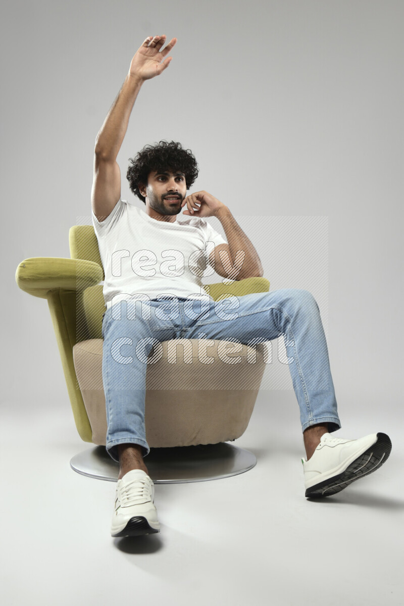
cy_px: 303
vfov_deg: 50.7
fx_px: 640
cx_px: 202
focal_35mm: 38
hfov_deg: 35.1
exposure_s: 1/125
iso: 400
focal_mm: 38
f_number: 5.6
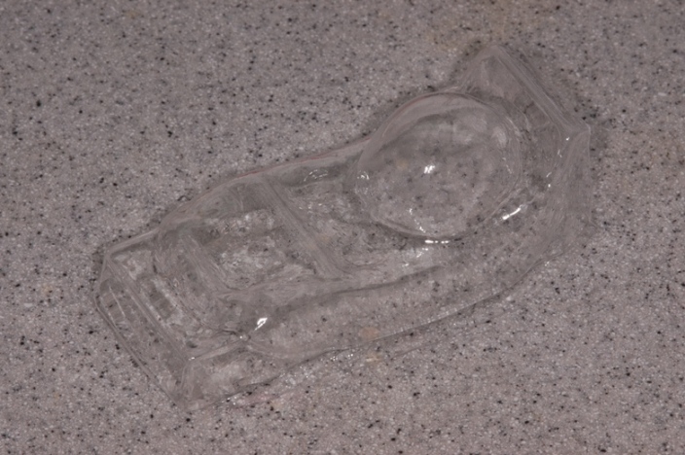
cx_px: 342
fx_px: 2994
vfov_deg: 8.7
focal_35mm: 158
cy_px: 228
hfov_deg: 13.1
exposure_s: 1/60
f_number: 22
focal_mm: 105
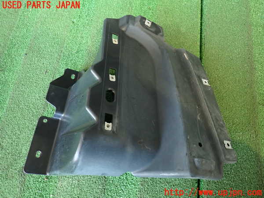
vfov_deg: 54.9
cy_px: 99
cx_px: 132
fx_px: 191
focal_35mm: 25
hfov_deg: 69.4
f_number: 2
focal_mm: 4.5
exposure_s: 1/30
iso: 320
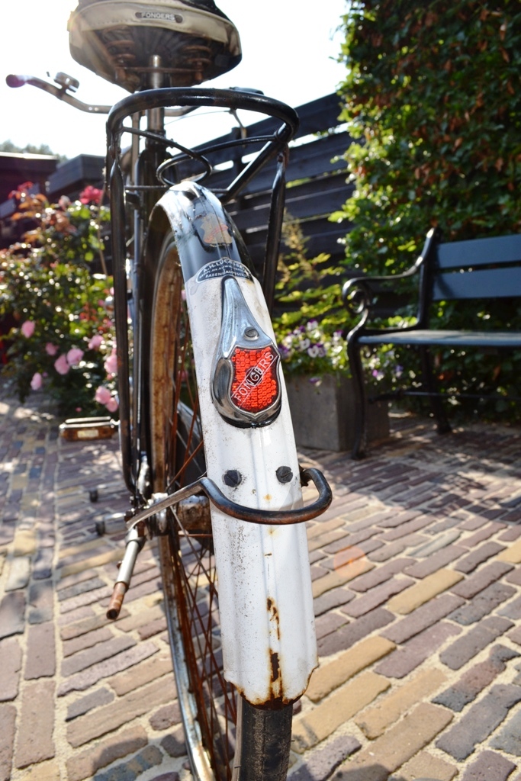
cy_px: 390
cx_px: 260
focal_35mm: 27
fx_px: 586
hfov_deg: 47.9
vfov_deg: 67.4
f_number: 9
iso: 100
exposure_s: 1/200
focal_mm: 18
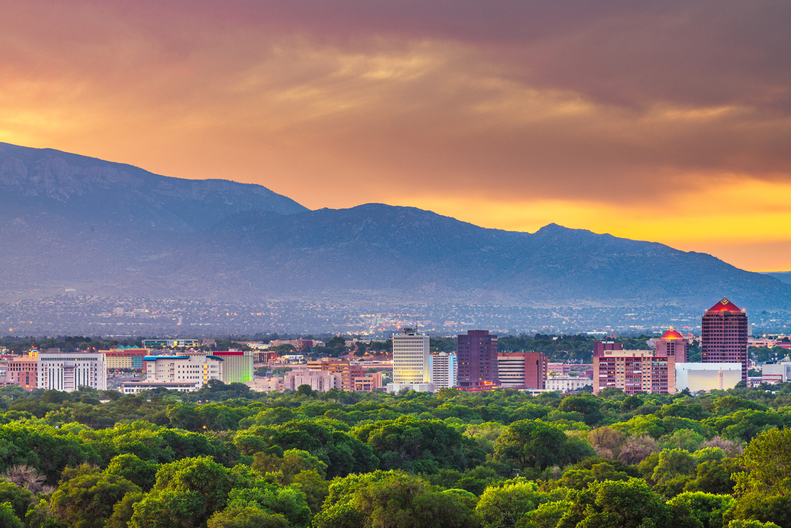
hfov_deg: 10.8
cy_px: 265
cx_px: 394
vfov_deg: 7.2
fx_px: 4197
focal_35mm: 191
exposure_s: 4
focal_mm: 190
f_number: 11
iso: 64
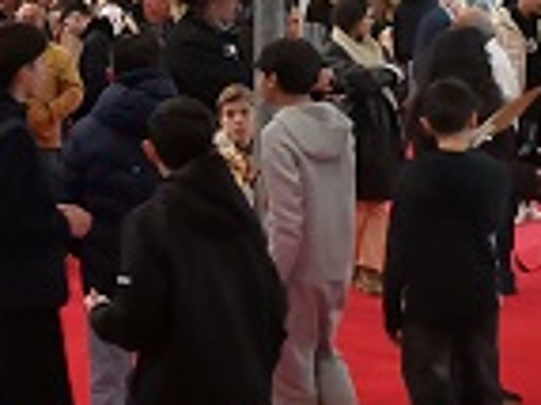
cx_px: -212
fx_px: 1702
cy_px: 42
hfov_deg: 16.8
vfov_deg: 13.4
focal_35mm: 109
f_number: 1.8
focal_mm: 4.75
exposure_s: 1/50
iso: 250
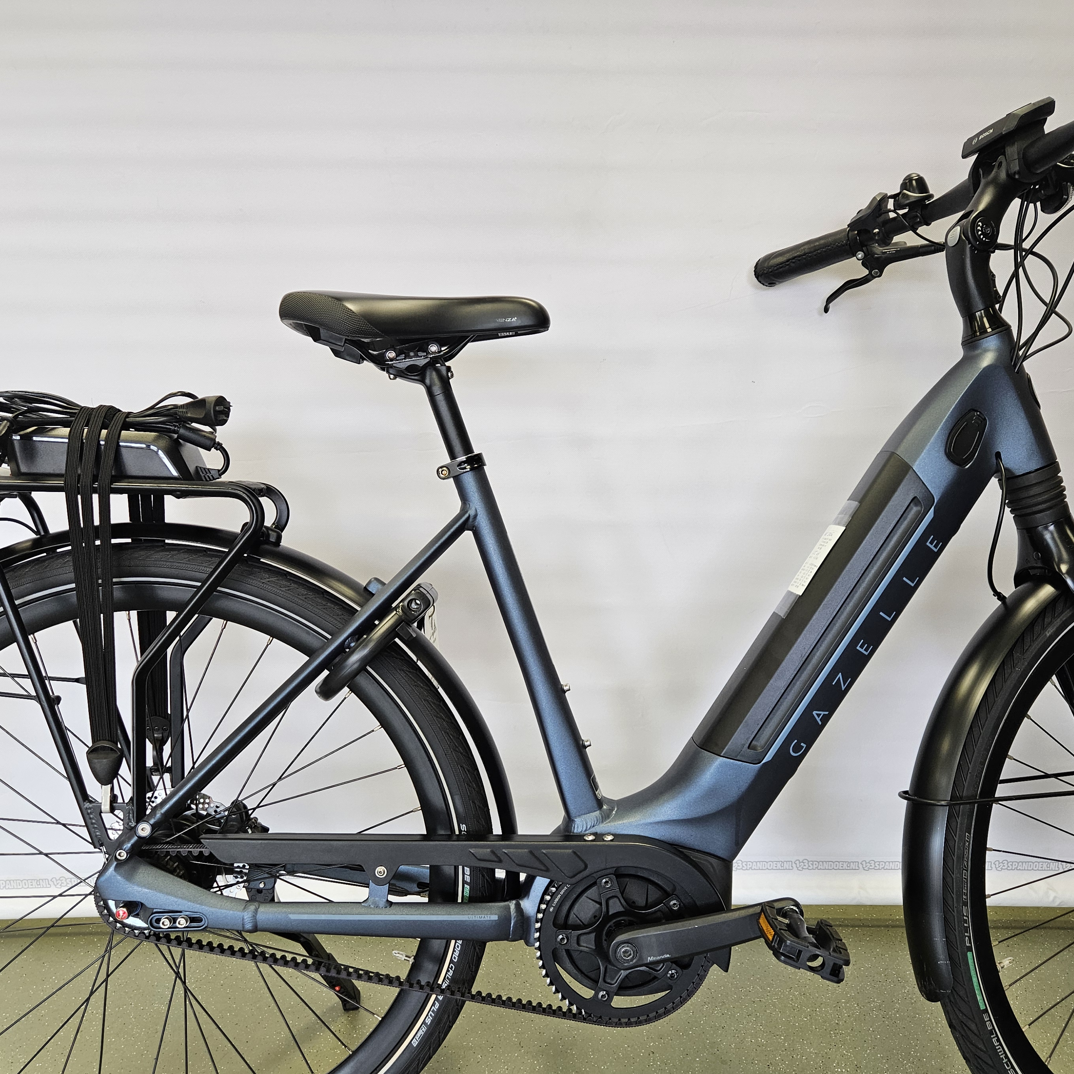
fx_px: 1053
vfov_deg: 54.0
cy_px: 588
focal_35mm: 30
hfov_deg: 53.9
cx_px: 601
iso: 125
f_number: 1.8
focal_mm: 5.4
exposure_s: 1/180
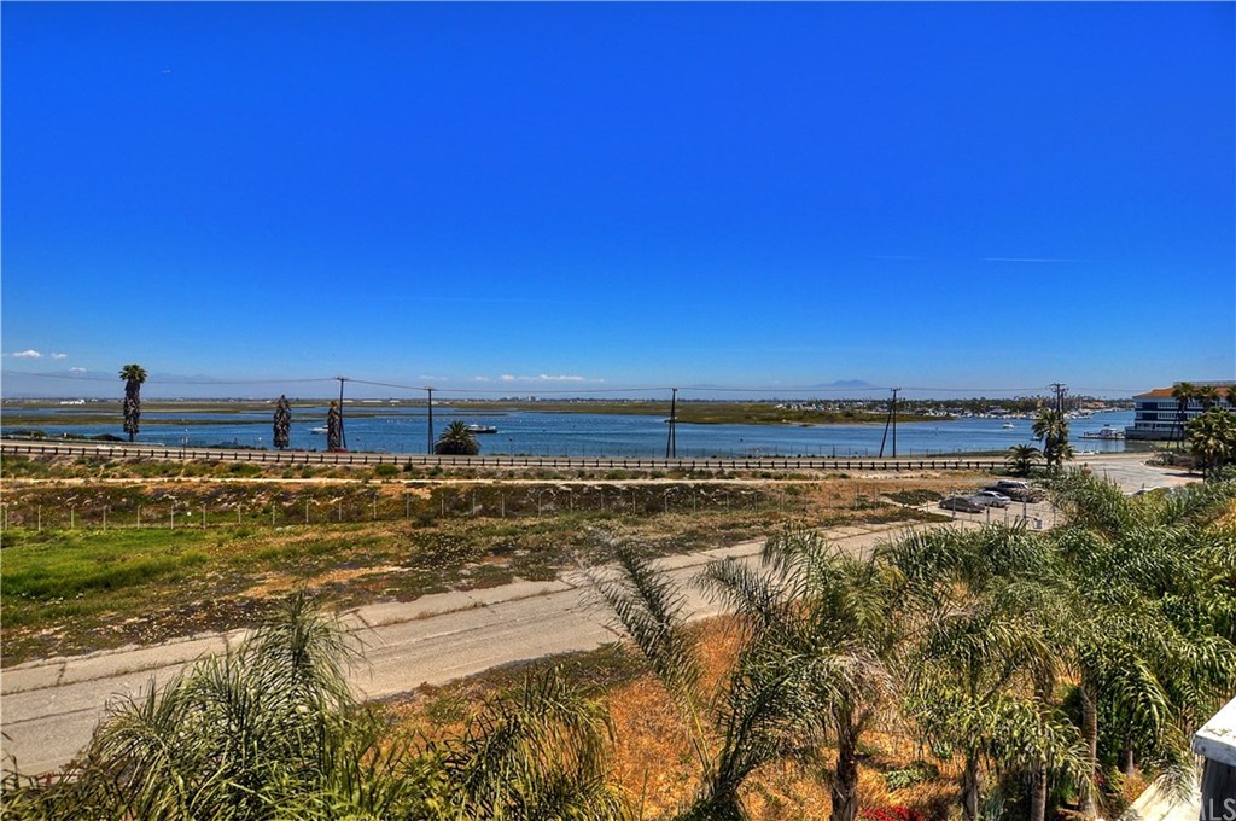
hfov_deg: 90.1
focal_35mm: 18
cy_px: 410
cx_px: 618
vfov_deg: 67.2
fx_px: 617
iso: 125
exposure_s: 1/500
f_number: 7.1
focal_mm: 12
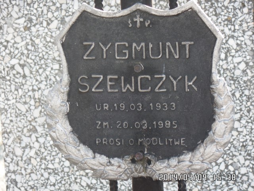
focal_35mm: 173
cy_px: 96
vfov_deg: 8.6
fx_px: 1269
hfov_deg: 11.4
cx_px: 127
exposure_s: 1/90
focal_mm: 30.8
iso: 100
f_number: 4.5
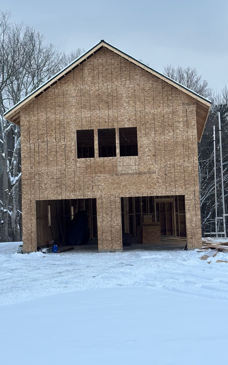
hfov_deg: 22.0
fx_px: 586
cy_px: 172
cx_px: 91
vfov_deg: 34.5
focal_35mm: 59
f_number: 1.78
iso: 80
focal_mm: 6.86
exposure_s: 1/2732
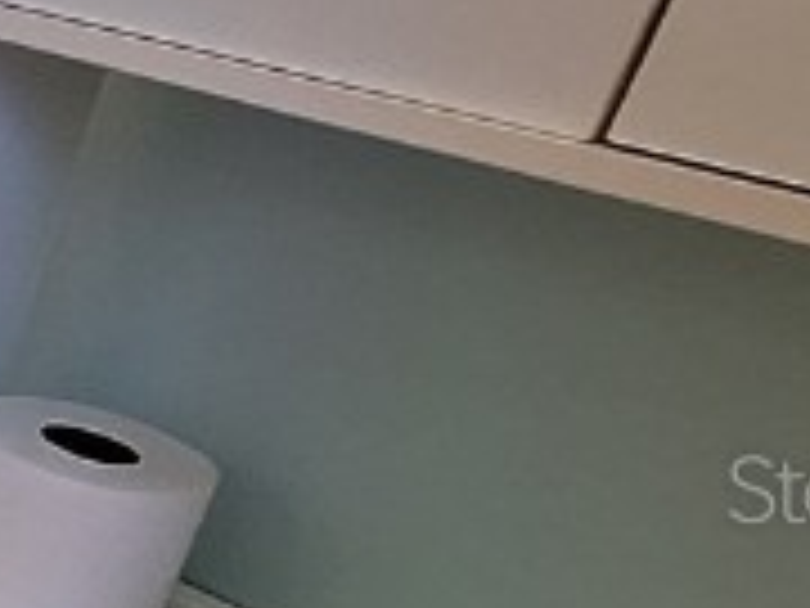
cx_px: -1152
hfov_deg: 14.9
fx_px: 1732
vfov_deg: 19.7
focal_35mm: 74
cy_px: 486
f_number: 2.2
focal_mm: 1.74
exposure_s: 1/40
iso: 125
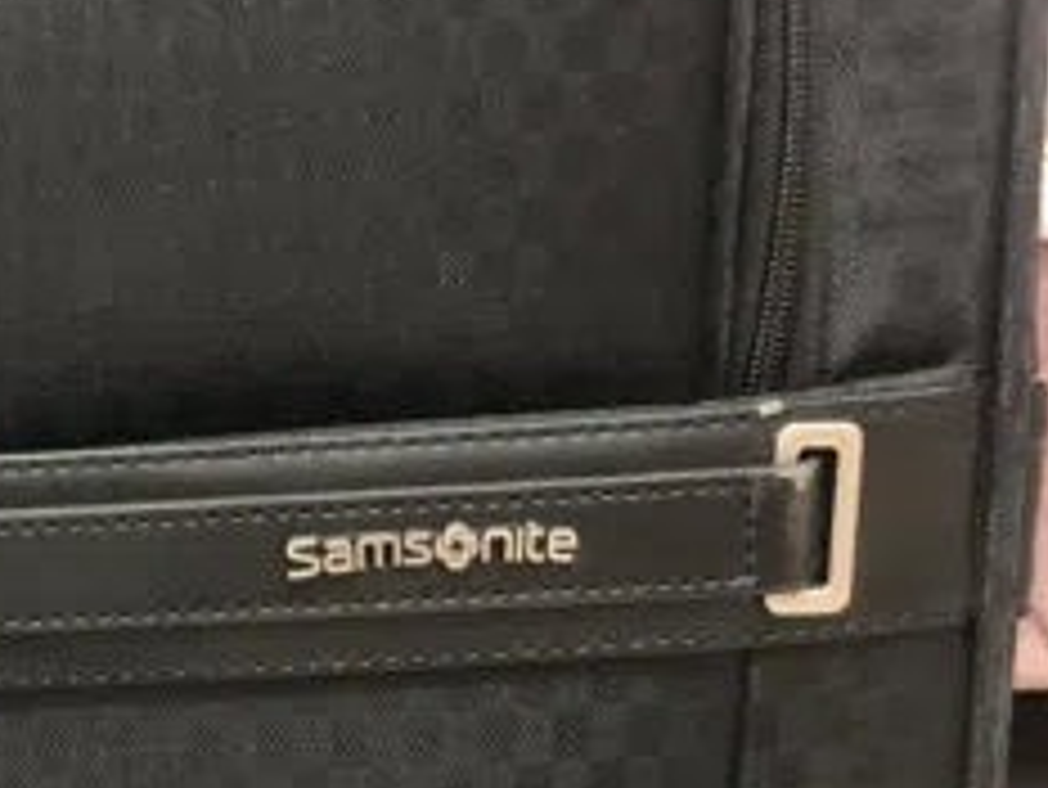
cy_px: 1009
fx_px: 2332
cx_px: -211
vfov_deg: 18.0
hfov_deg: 23.2
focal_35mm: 77
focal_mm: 3.99
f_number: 1.8
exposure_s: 1/12
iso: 100
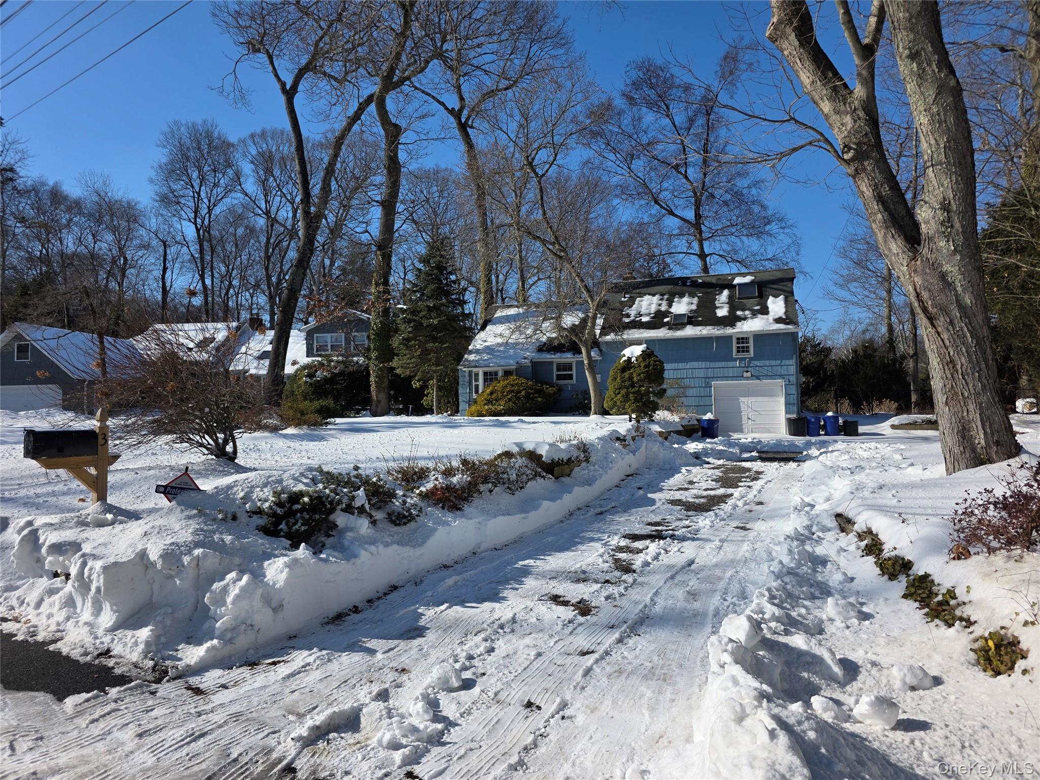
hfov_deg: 73.9
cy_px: 390
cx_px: 520
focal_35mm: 23
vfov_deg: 58.9
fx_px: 691
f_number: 1.7
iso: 64
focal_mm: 6.3
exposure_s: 1/7944
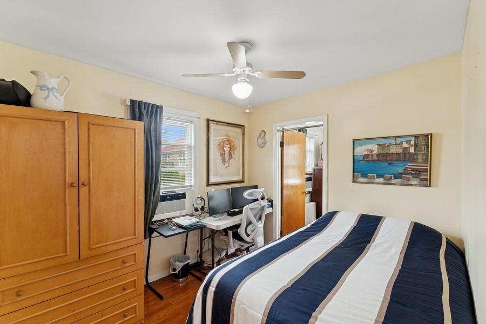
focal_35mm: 14
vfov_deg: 81.2
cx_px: 243
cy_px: 162
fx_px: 189
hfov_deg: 104.3
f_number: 11
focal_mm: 14
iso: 100
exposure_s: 1/2.5
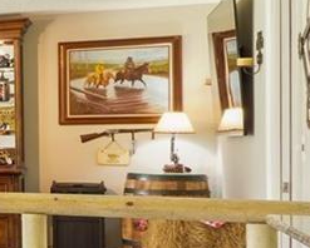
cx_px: -474
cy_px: 140
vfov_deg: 16.9
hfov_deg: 13.6
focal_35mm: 91
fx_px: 836
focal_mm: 10
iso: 400
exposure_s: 1/2.5
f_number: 8
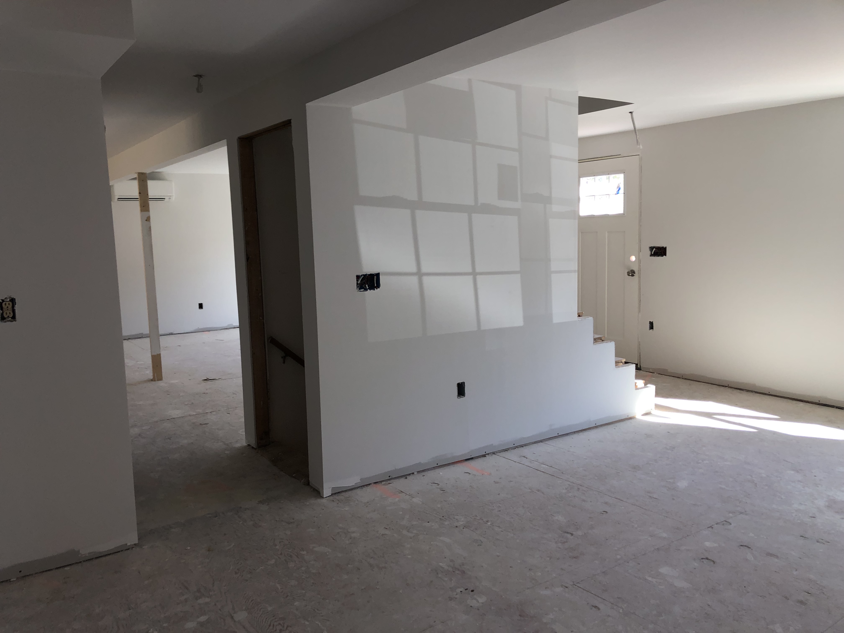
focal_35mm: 28
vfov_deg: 49.7
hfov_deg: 63.4
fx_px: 683
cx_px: 422
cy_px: 316
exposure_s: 1/120
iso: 40
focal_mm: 3.99
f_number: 1.8
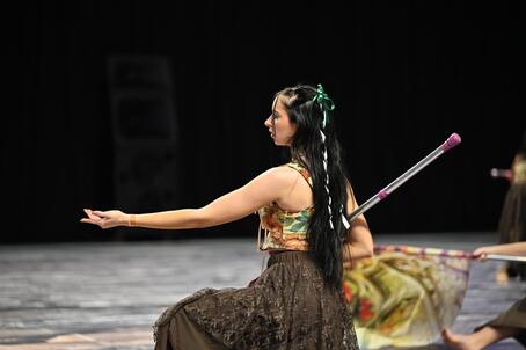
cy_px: 175
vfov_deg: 9.1
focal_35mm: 150
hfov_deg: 13.7
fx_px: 2190
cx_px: 263
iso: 1600
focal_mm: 150
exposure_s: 1/1000
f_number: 2.8
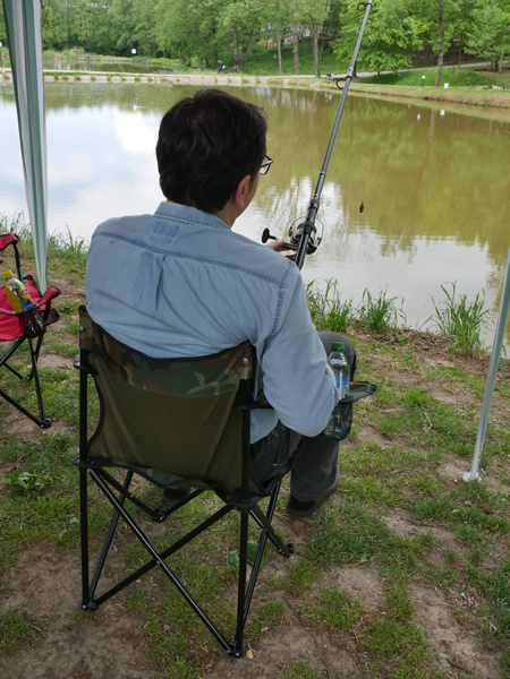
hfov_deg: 39.7
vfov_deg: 51.4
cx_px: 255
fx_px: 707
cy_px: 340
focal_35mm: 36
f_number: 9
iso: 400
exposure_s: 1/160
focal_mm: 18
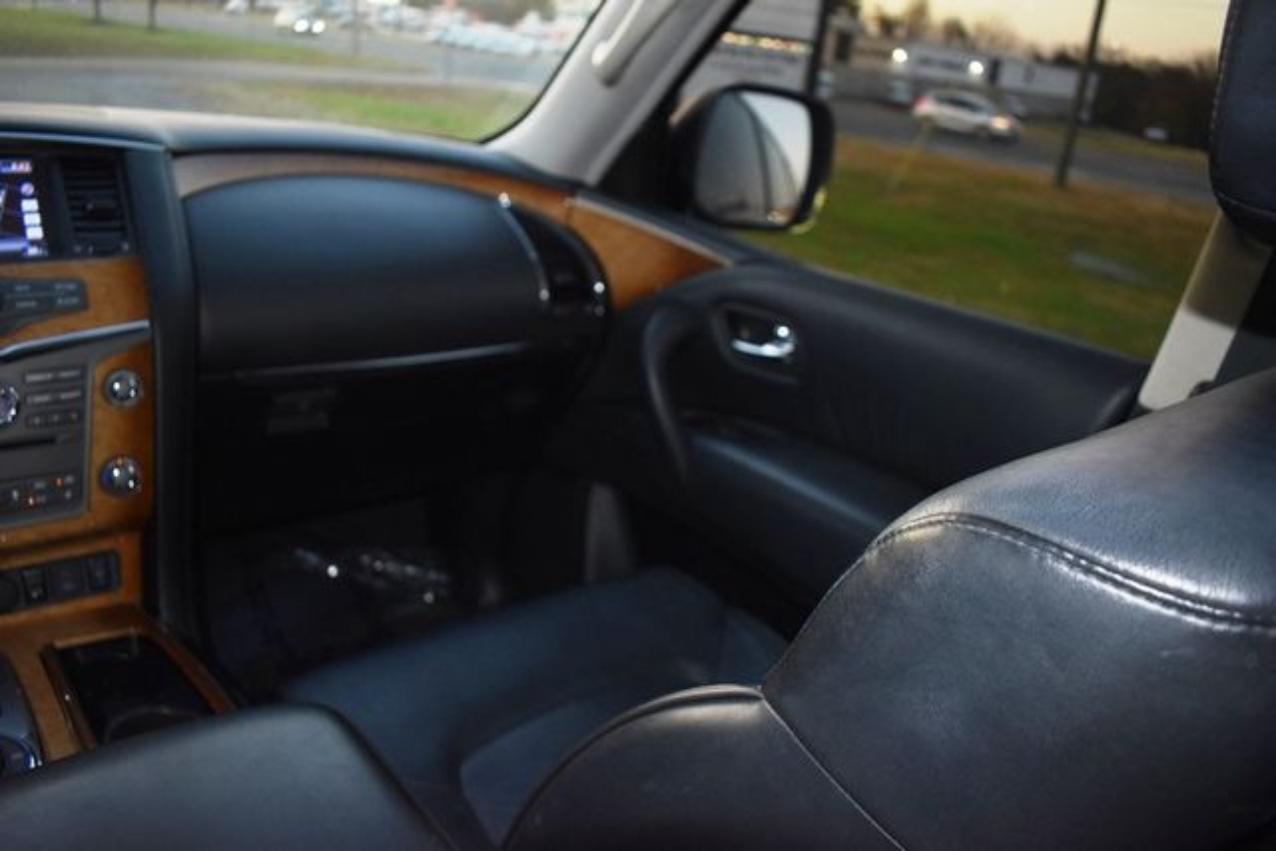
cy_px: 426
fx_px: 957
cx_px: 638
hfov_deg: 67.4
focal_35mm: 27
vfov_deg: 48.0
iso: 900
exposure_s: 1/60
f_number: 3.5
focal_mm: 18
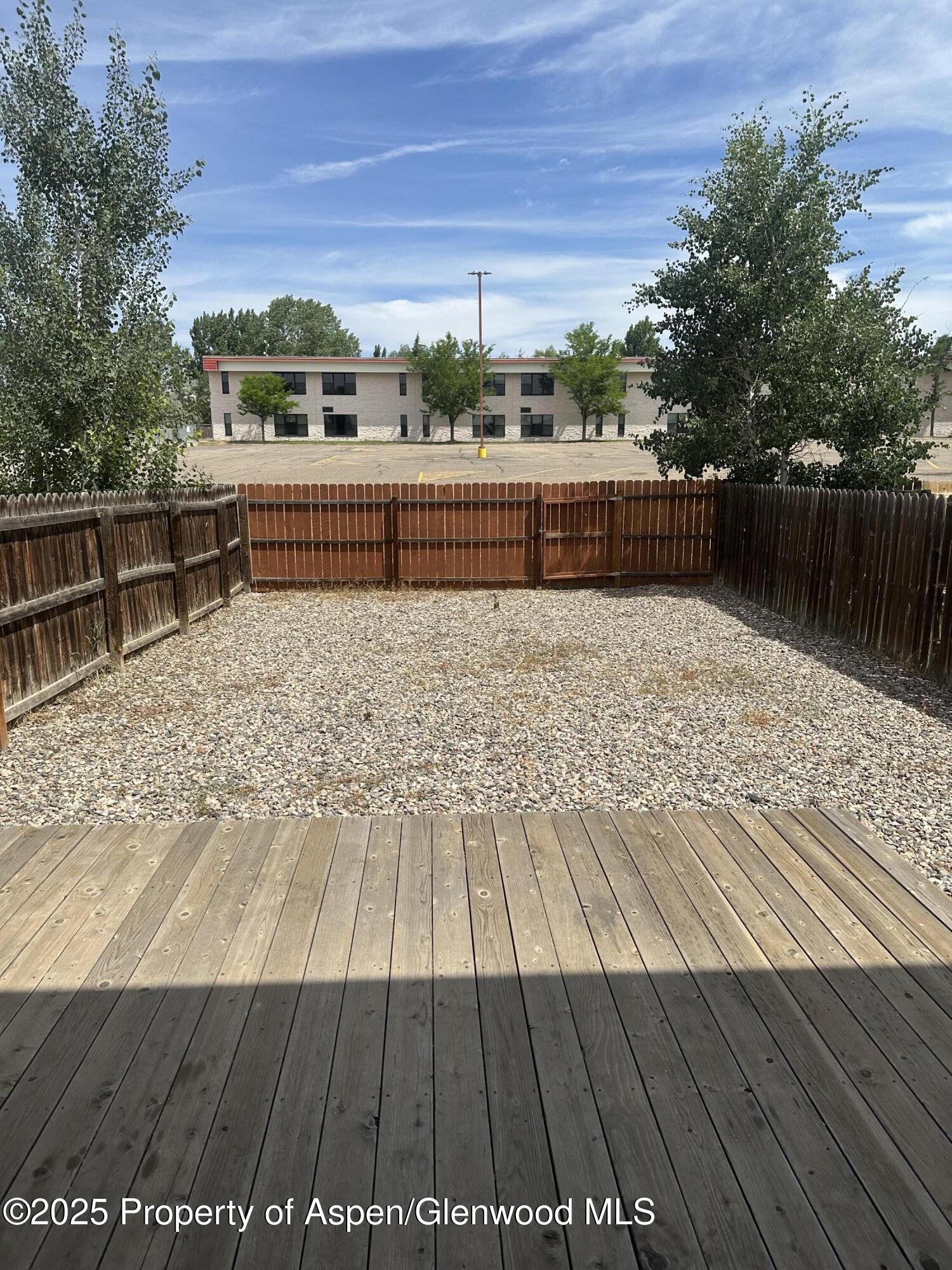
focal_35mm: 24
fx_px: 880
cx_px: 476
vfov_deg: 71.6
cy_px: 635
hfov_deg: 56.8
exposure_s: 1/5525
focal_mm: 6.86
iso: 80
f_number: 1.78
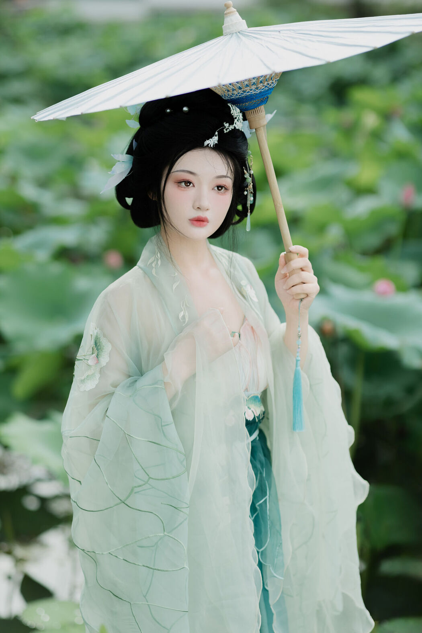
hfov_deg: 16.1
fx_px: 1494
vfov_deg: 23.9
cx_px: 211
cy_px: 316
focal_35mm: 85
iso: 160
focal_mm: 85
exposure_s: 1/1600
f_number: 2
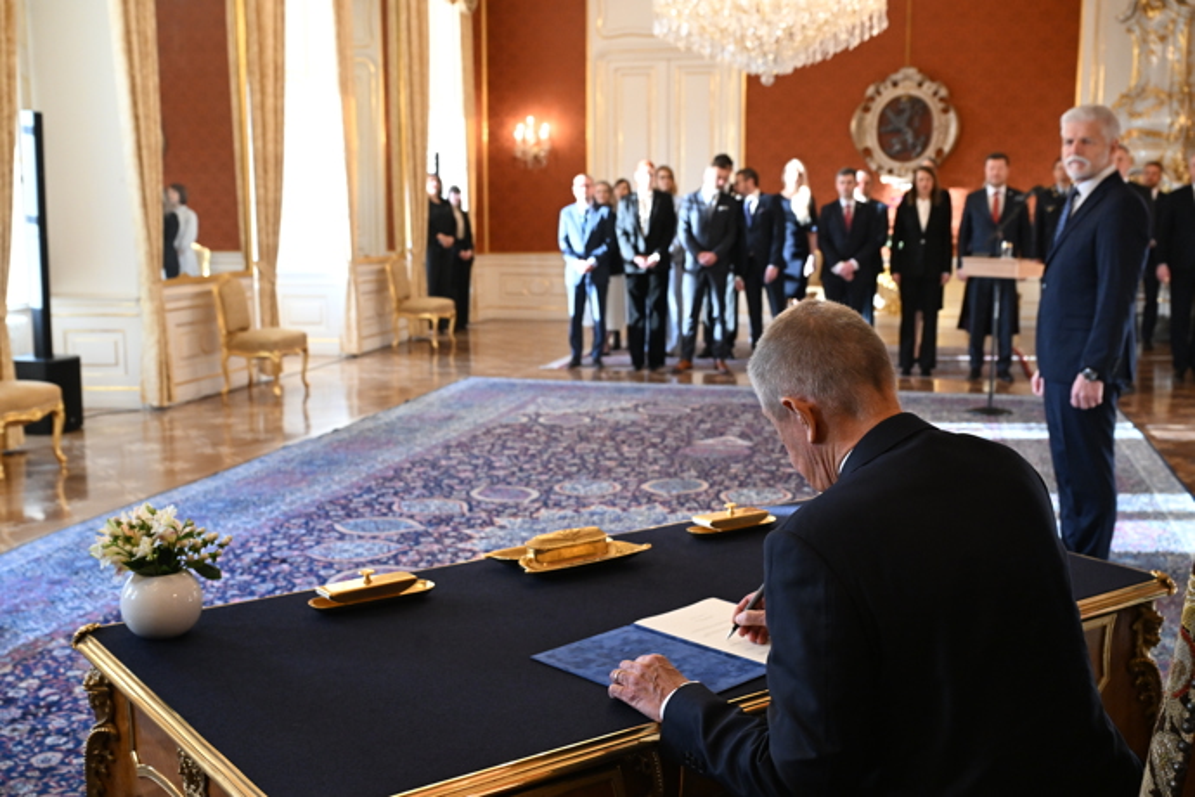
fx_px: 1328
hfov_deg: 48.5
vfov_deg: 33.4
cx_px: 598
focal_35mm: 40
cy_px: 398
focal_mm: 40
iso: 3200
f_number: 5.6
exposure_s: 1/320
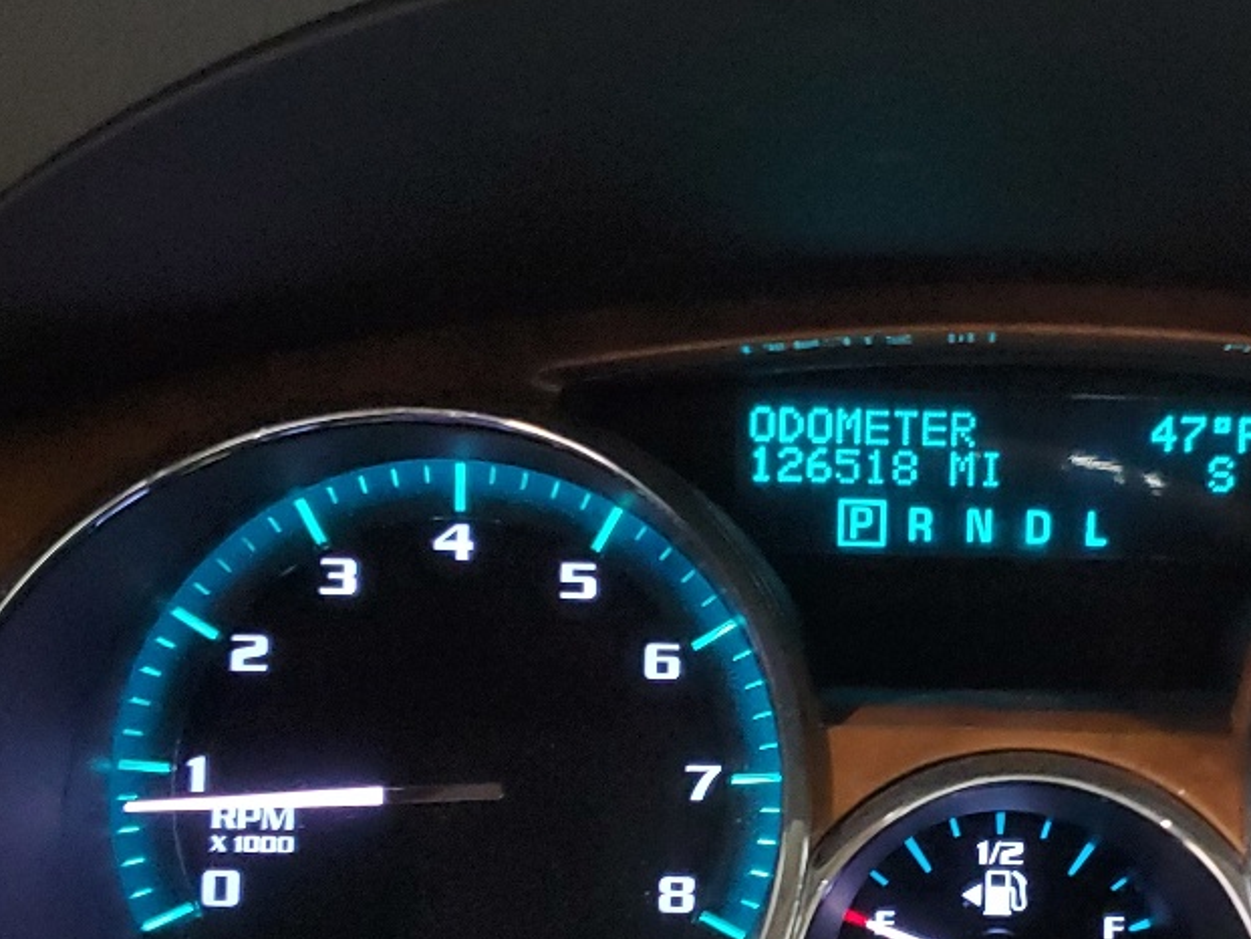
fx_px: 2422
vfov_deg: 21.7
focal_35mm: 67
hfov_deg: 28.6
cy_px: 723
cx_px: 898
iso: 352
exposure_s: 1/50
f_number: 1.5
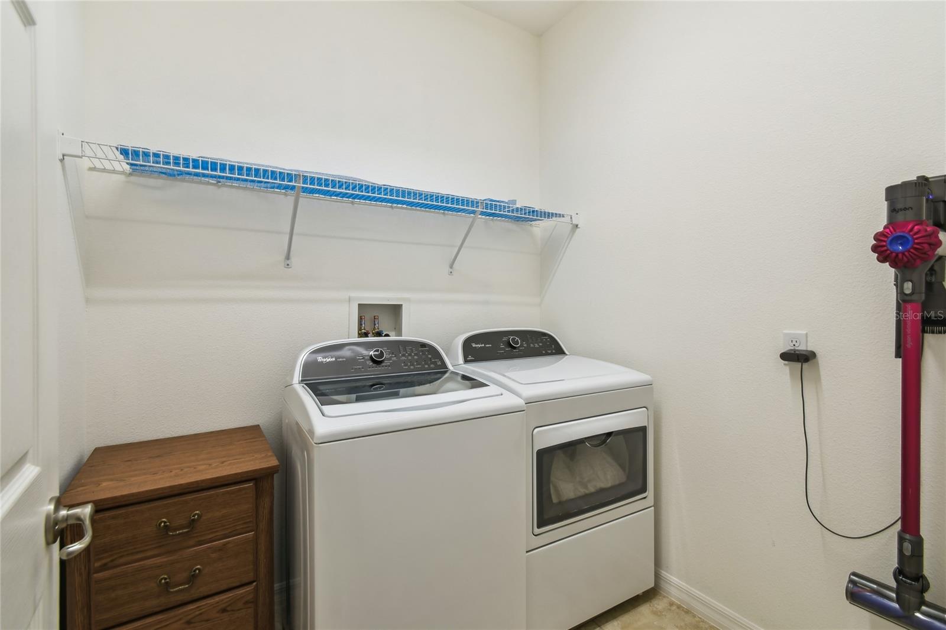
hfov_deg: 100.4
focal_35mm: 15
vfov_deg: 77.3
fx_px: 394
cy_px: 315
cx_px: 473
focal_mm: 10
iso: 100
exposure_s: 1/10
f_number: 7.1
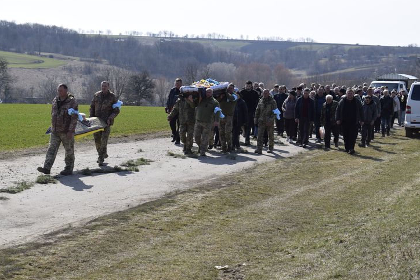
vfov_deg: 16.0
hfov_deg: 23.8
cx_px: 207
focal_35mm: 86
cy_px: 142
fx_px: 998
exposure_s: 1/400
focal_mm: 55
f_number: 10
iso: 200
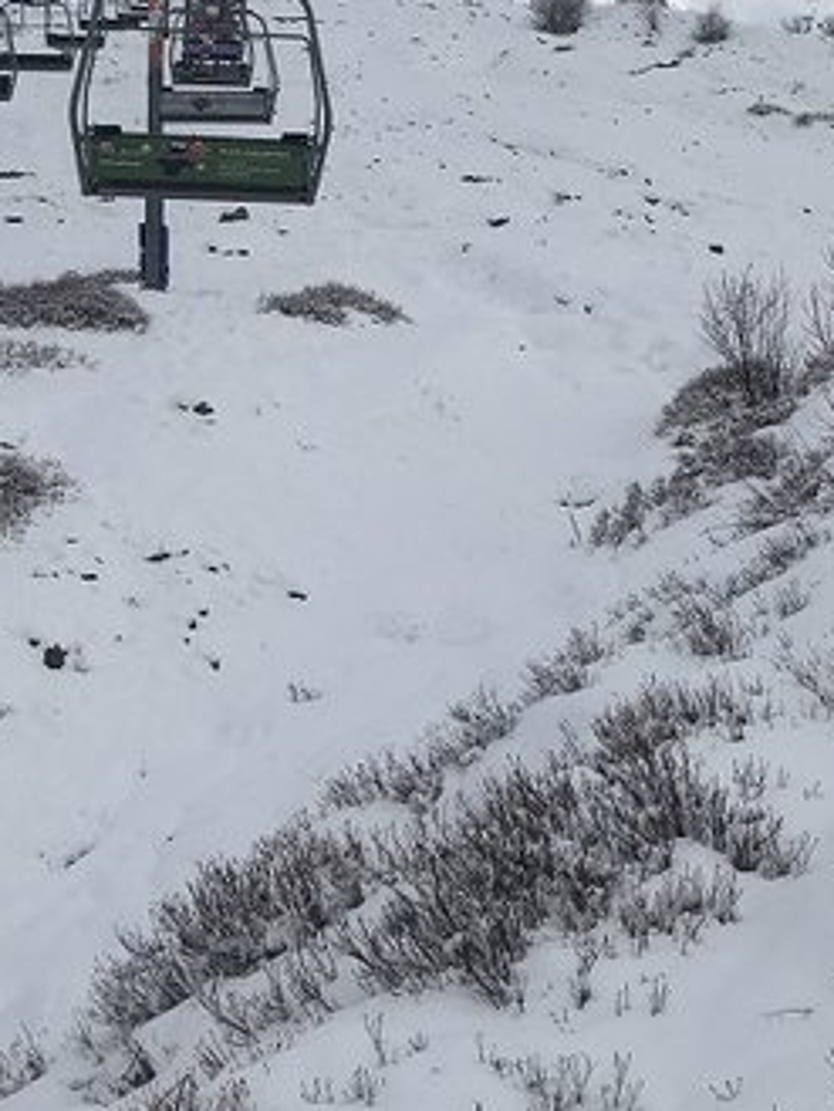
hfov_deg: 21.6
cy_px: 260
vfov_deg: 28.1
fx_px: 2183
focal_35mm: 68
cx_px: 459
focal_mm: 3.99
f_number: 1.8
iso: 20
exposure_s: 1/5051
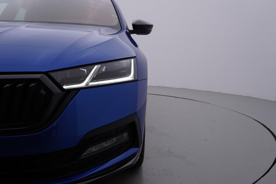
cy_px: 92
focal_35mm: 36
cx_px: 138
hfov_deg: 53.1
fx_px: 276
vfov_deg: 36.9
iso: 125
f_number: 5
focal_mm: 24
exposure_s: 1/125
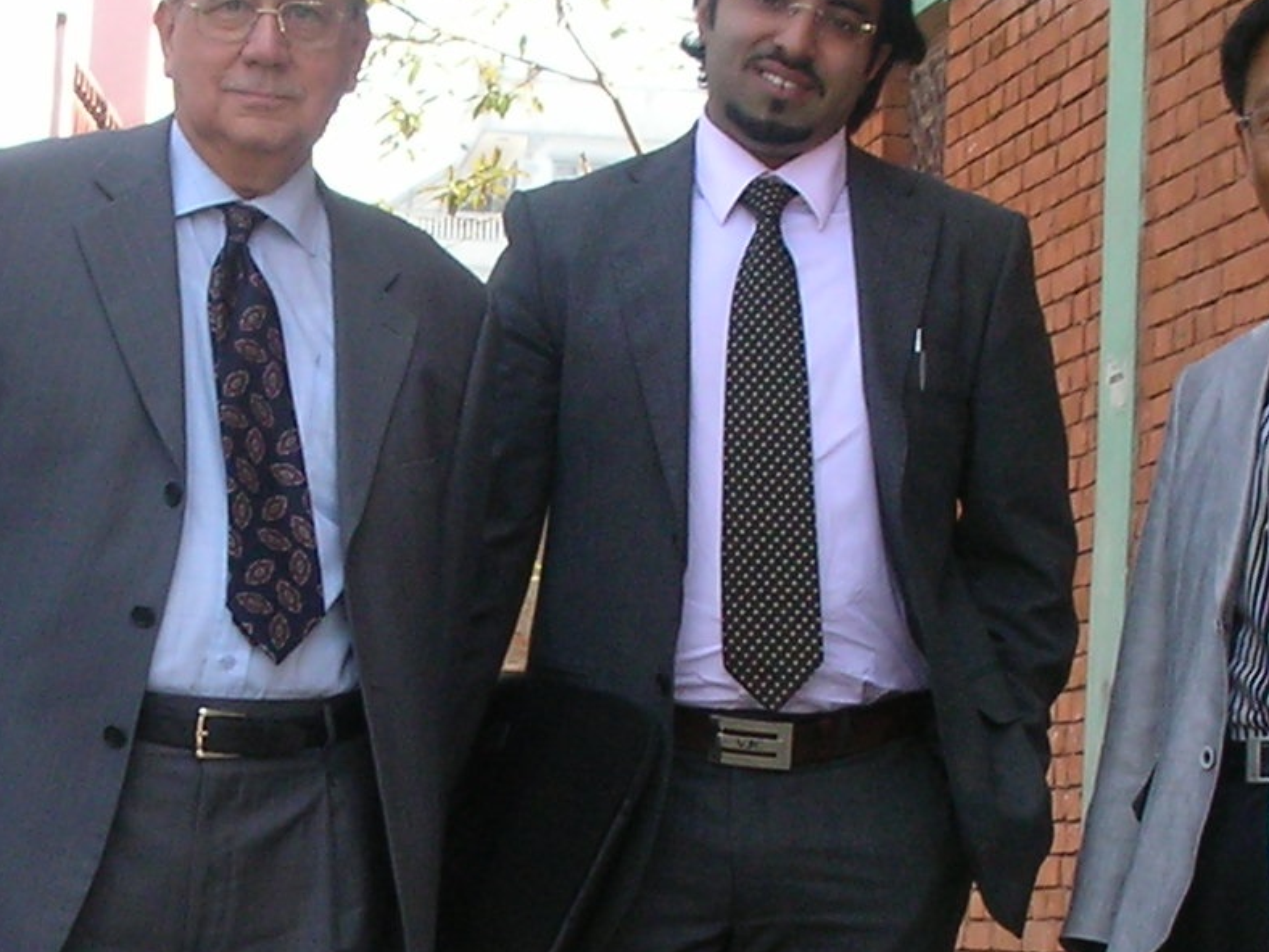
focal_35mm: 125
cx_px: 325
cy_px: 828
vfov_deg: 11.8
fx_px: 4582
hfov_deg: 15.7
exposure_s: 1/193
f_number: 3
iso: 50
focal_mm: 5.8
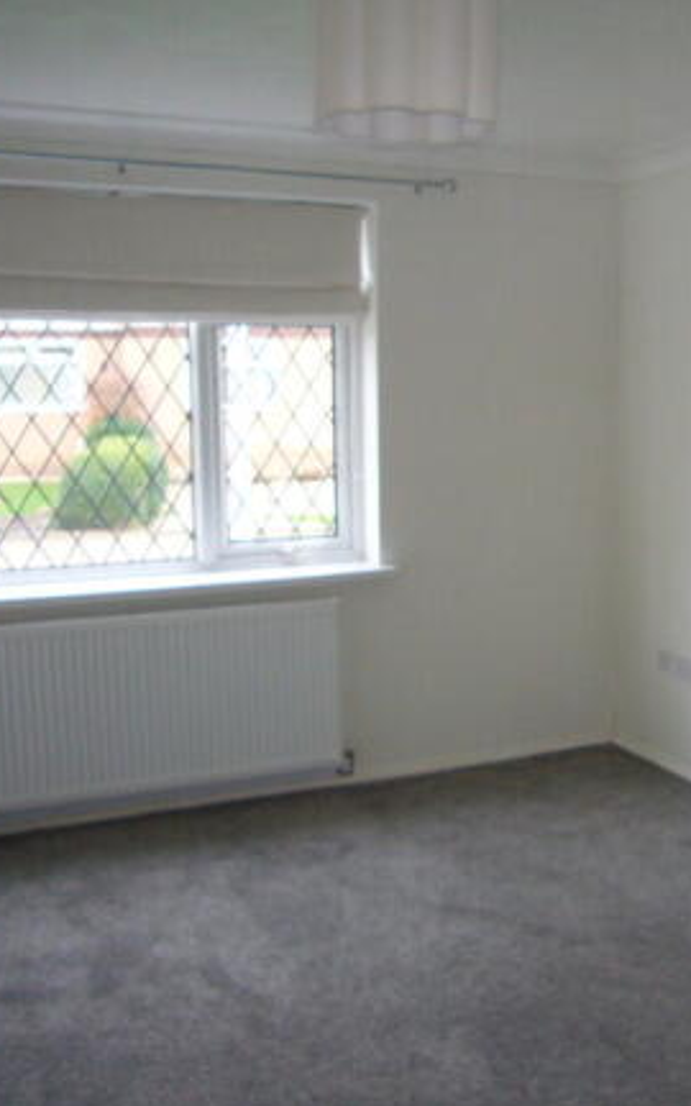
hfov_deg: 31.2
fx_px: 1205
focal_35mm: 40
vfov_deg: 49.3
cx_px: 546
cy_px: 554
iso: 160
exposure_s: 1/30
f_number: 2.8
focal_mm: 4.6
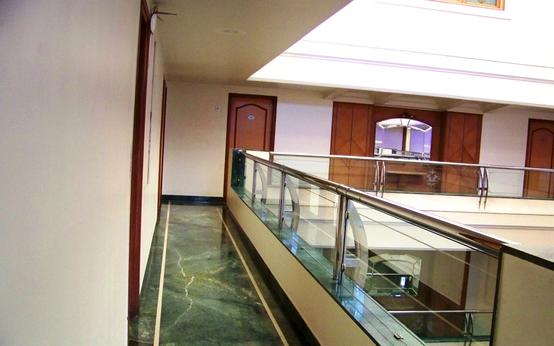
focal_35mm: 39
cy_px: 202
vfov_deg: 32.7
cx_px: 278
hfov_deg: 50.4
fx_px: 589
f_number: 2.8
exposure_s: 1/15
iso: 400
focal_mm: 5.85
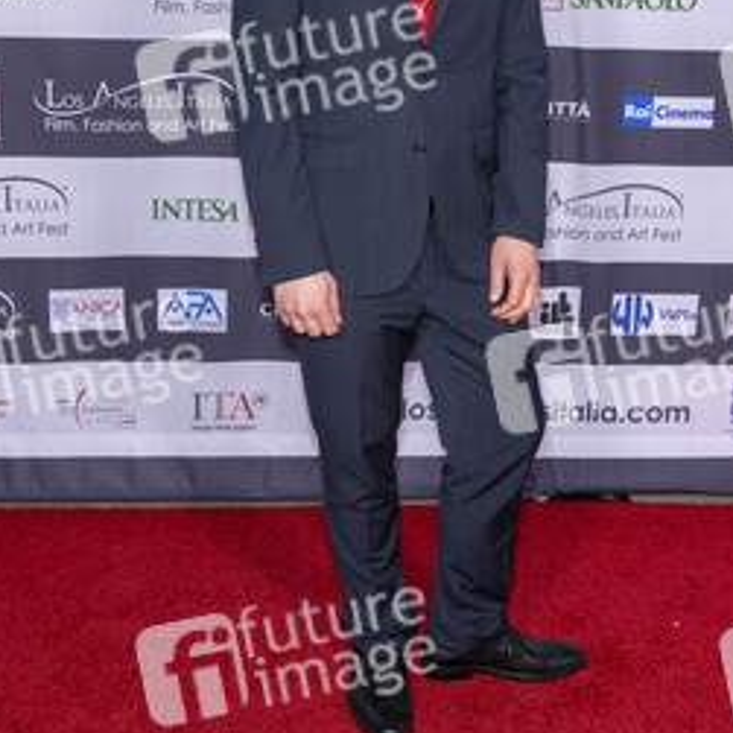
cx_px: 371
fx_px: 1118
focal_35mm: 47
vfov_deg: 35.8
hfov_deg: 36.3
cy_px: 219
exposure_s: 1/200
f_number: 5.6
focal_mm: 34.5
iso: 800
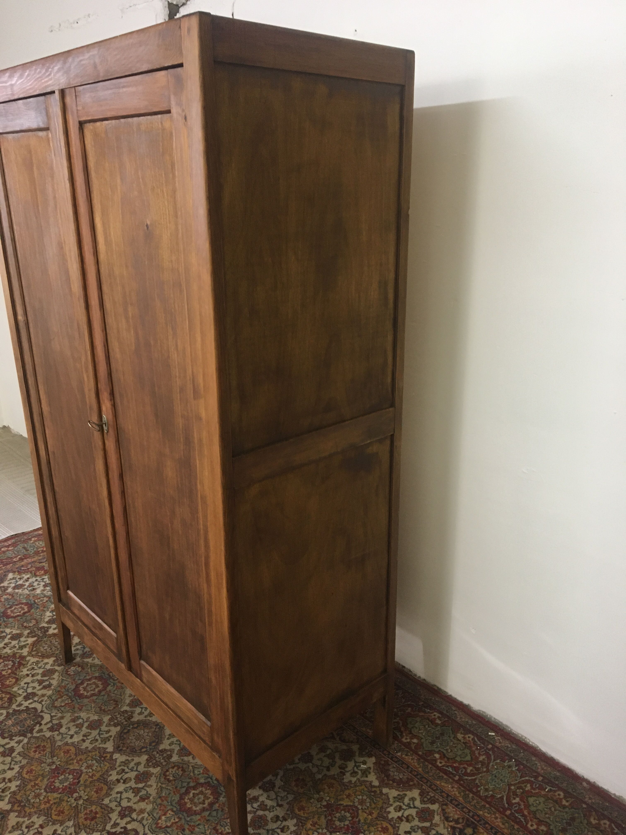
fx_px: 699
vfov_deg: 61.7
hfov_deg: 48.2
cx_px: 313
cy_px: 418
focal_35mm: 29
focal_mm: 4.15
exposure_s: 1/33
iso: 200
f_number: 2.2
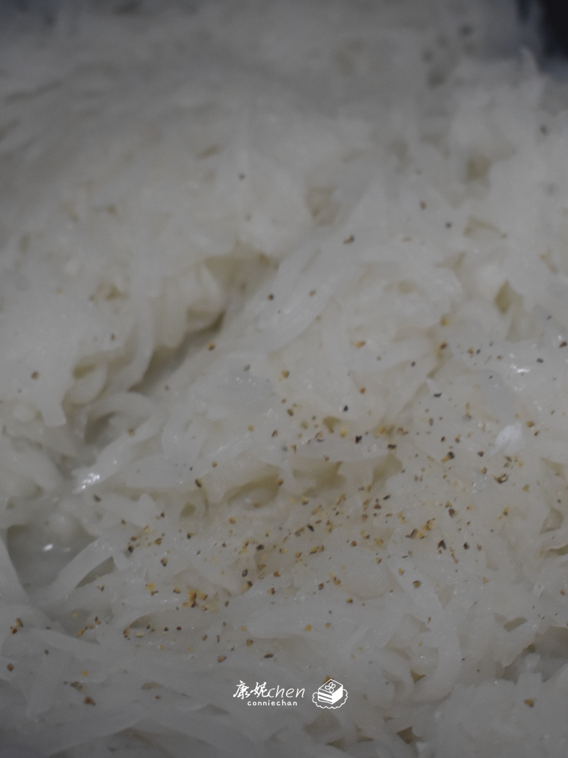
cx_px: 278
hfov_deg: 17.8
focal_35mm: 83
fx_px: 1816
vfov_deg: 23.6
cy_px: 377
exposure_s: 1/60
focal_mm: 38
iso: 1400
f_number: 5
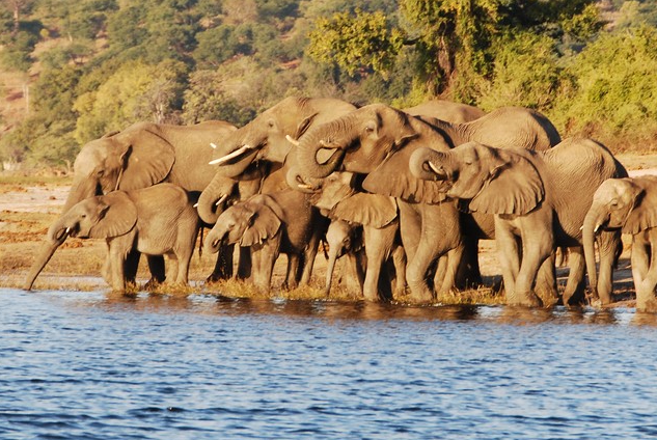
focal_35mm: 358
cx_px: 381
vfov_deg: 3.9
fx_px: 6543
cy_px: 153
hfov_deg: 5.7
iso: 200
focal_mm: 130
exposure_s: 1/160
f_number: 9
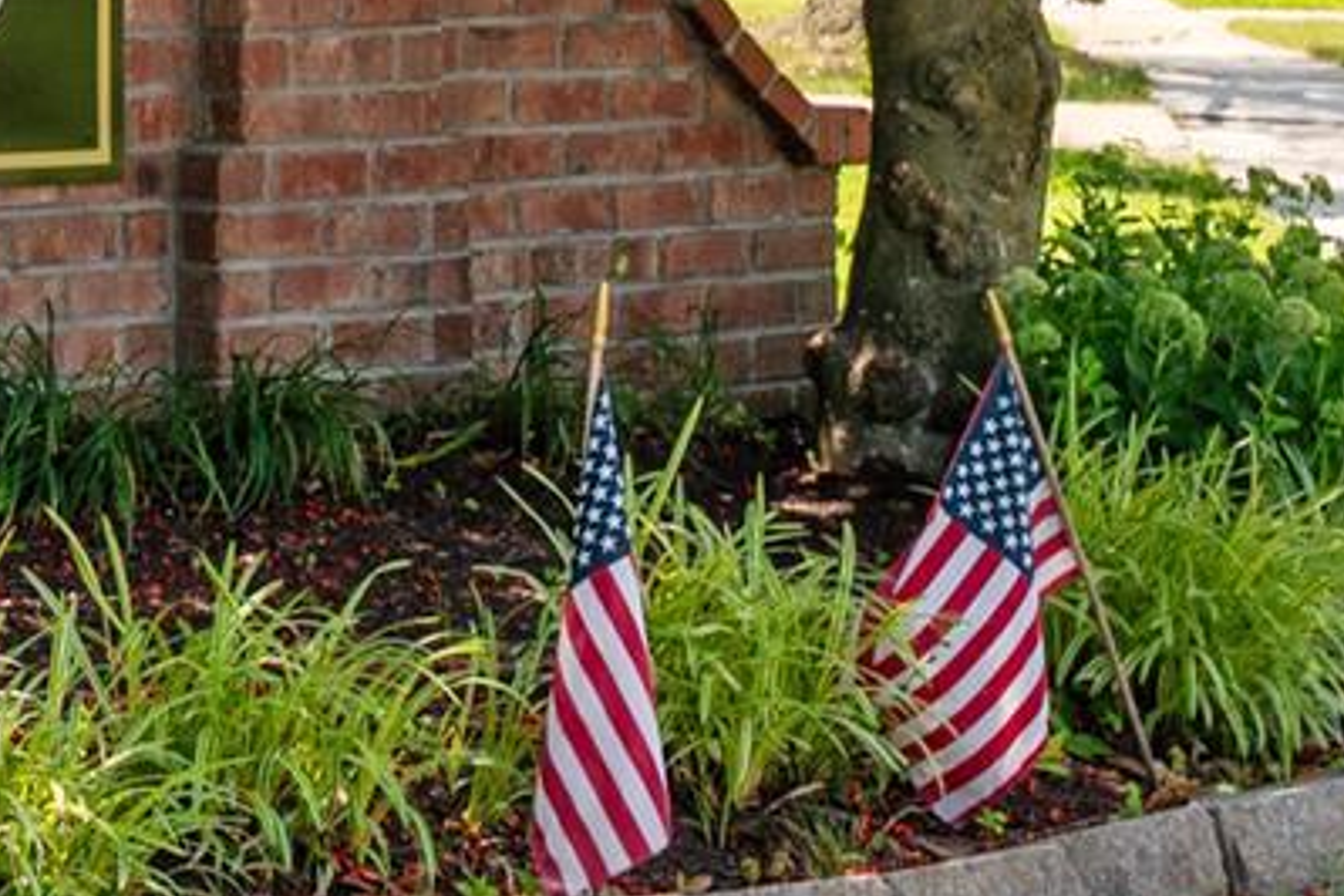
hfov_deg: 12.9
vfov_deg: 8.8
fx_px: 5749
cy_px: -59
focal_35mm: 154
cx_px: -367
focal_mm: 30
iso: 100
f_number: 8
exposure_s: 1/200
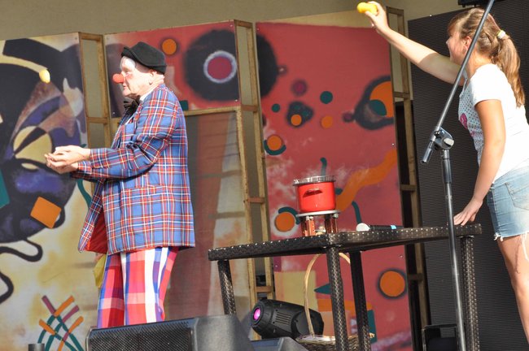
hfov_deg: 10.2
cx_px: 264
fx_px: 2973
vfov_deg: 6.8
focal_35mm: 202
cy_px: 176
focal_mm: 135
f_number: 14
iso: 640
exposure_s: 1/200
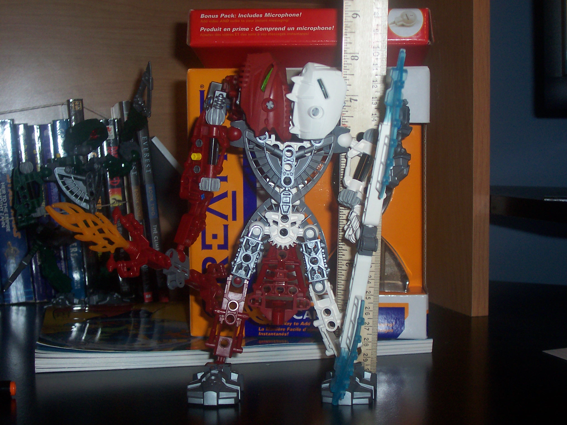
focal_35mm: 57
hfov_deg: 33.8
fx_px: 934
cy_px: 212
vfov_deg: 25.7
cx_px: 284
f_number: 3.4
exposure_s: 1/60
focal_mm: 8.6
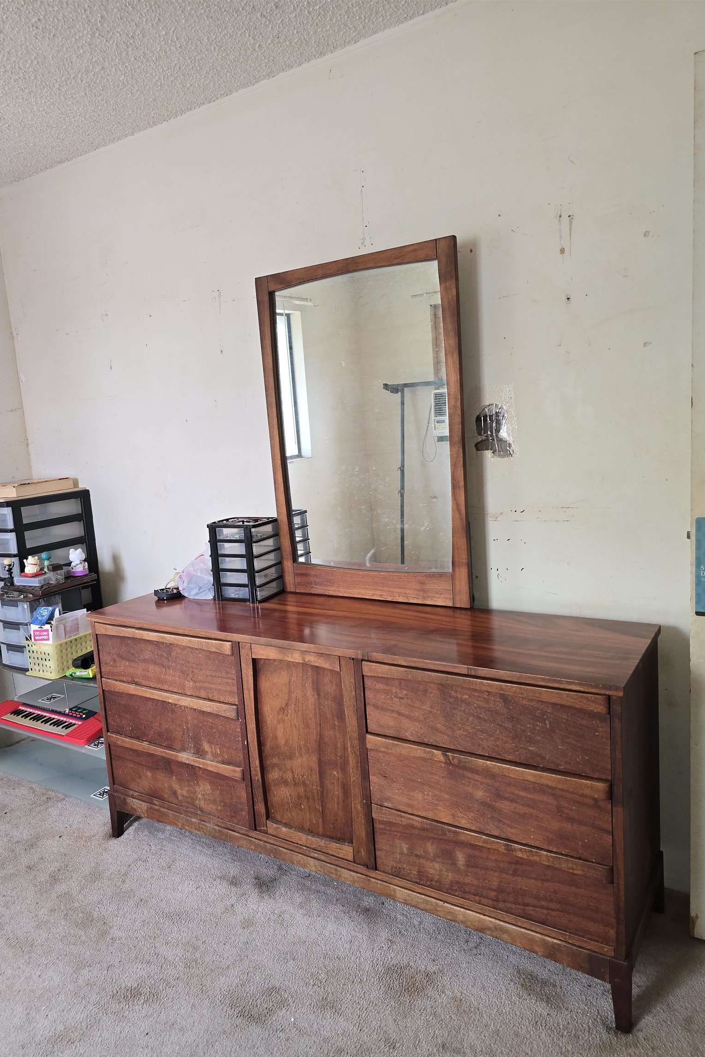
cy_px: 530
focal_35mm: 24
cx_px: 328
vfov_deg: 73.7
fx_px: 705
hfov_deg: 53.1
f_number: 1.7
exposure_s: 1/60
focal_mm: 6.3
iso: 80
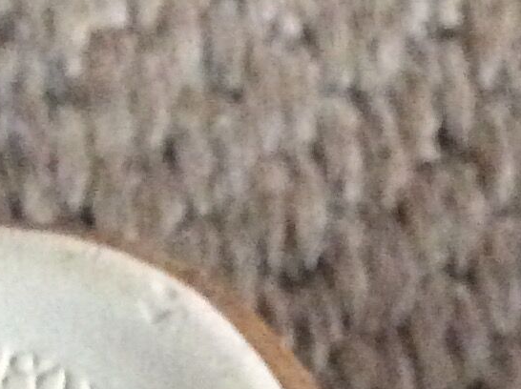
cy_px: 603
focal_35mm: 152
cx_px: 355
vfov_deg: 9.4
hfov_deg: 13.0
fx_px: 2285
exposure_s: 1/17
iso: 500
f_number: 2.4
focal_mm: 3.3
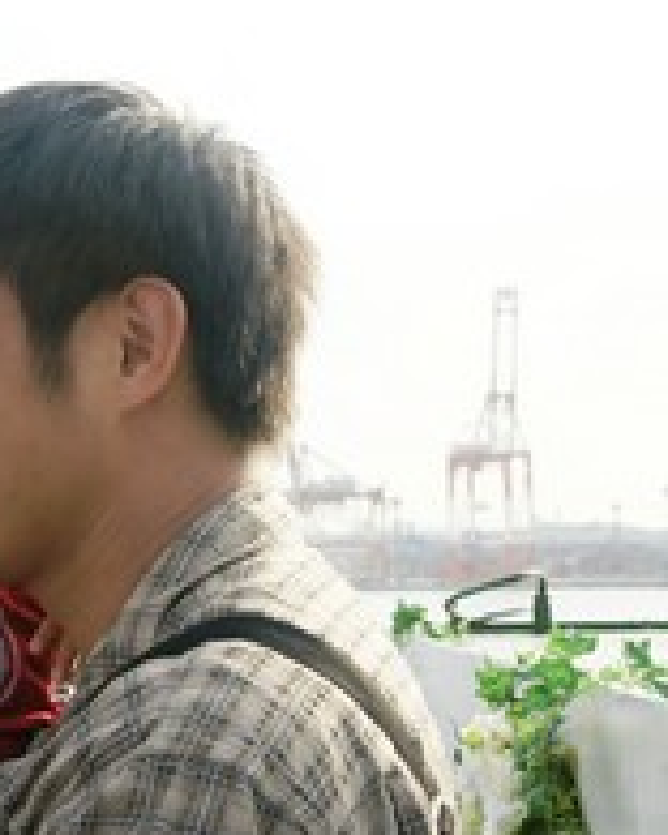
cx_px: -180
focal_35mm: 106
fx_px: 2620
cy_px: 452
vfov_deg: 18.1
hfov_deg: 14.0
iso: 200
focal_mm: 35
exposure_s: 1/400
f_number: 8
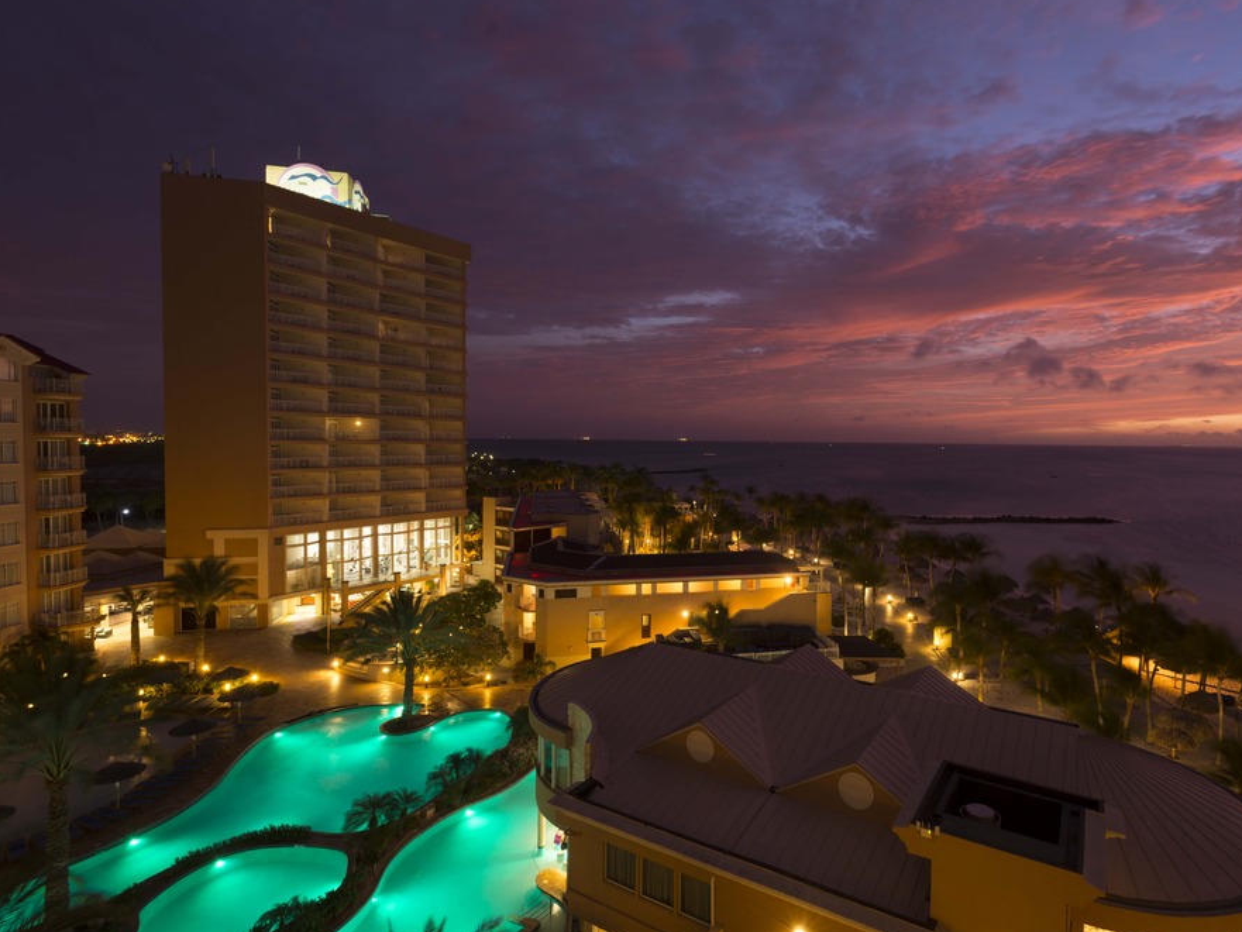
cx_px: 719
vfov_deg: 68.7
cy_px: 463
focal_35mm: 19
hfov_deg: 84.0
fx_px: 682
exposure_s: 13
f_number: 8
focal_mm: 17
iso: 100
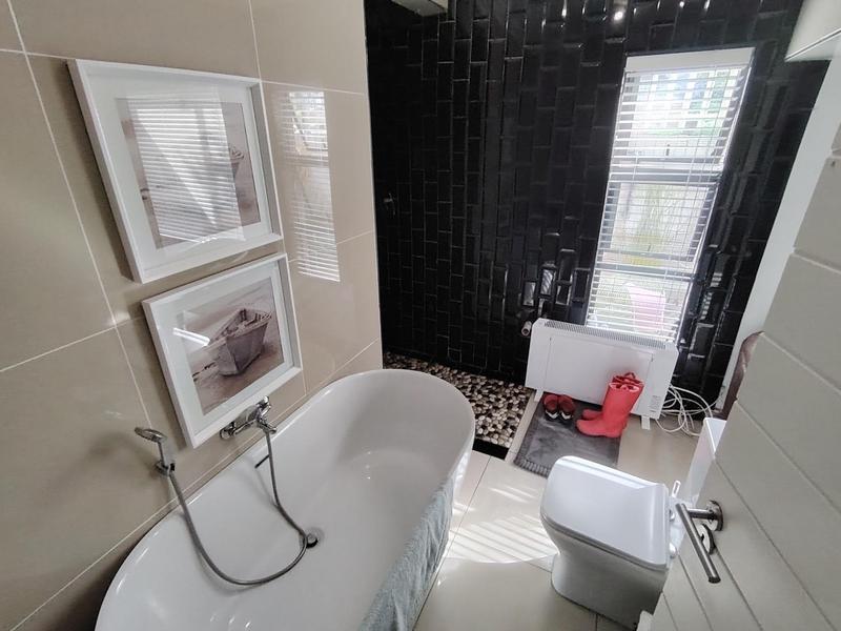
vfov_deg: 74.7
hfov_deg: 91.0
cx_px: 420
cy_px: 316
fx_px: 413
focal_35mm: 17
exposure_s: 1/50
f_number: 2.2
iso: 235
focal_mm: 1.42
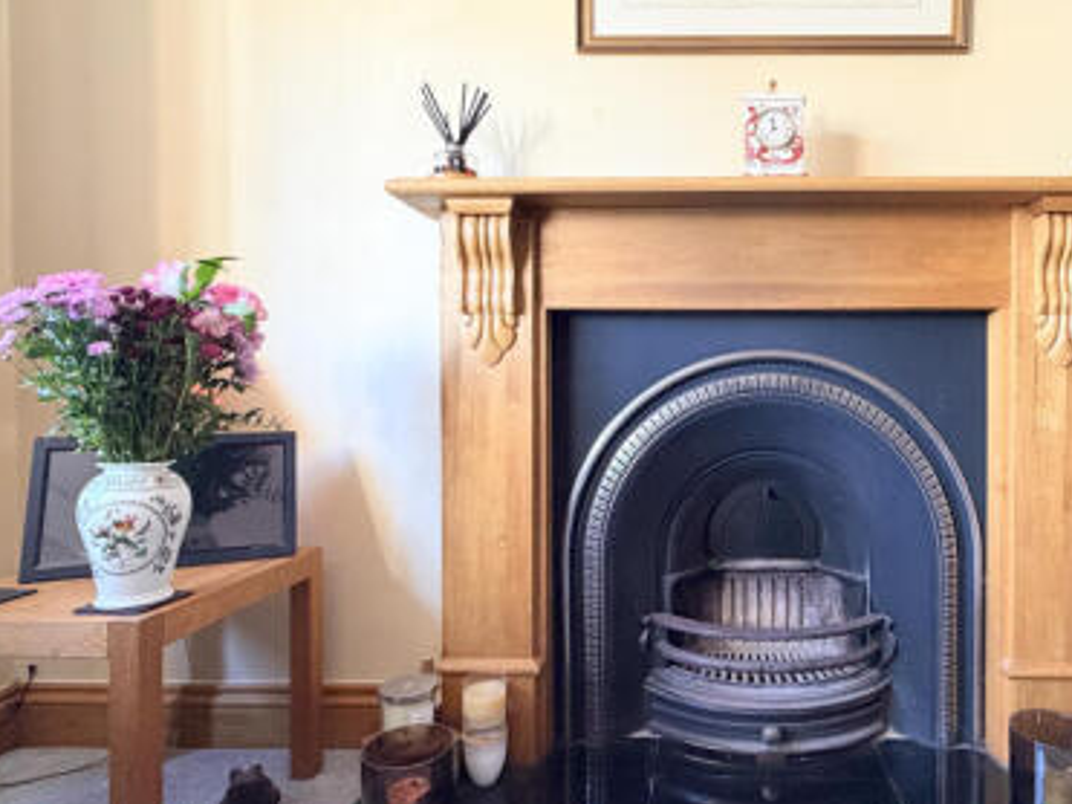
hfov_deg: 74.5
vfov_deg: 61.0
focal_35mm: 22
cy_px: 392
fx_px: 681
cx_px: 695
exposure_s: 1/60
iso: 320
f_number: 2.2
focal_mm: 2.22
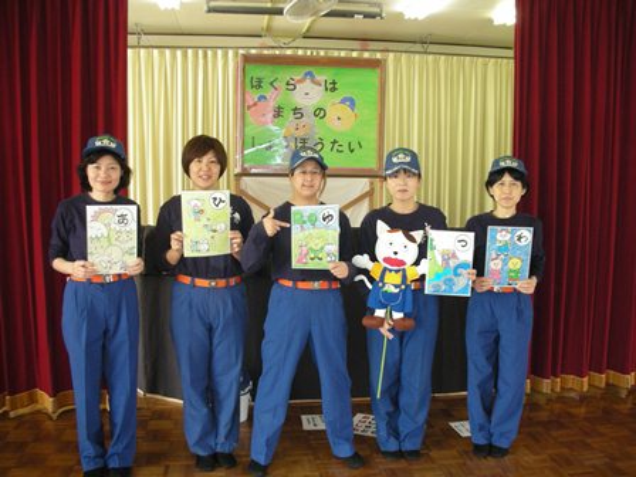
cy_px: 238
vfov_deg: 40.7
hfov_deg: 52.6
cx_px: 318
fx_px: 643
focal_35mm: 35
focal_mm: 5.8
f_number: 3
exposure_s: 1/30
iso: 137
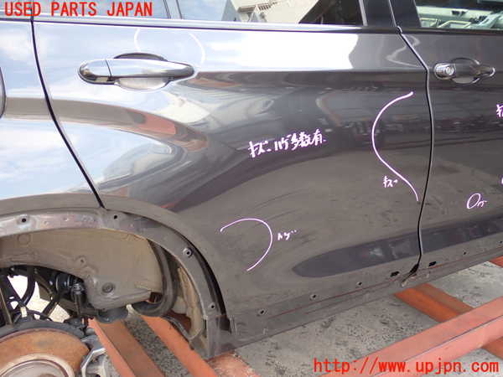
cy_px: 188
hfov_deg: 45.8
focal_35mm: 41
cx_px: 252
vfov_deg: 35.1
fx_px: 596
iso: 200
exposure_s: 1/80
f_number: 2.8
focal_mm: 7.31
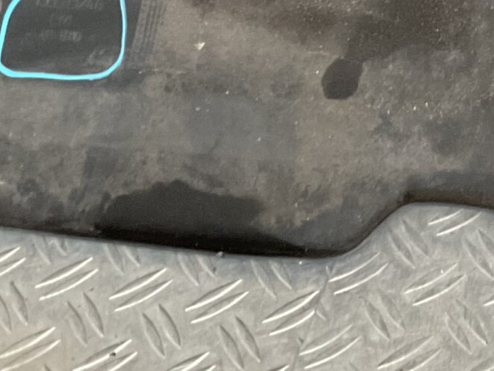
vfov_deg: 12.8
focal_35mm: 113
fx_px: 1613
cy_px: -55
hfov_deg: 16.9
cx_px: 527
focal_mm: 3
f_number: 1.8
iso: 250
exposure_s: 1/50
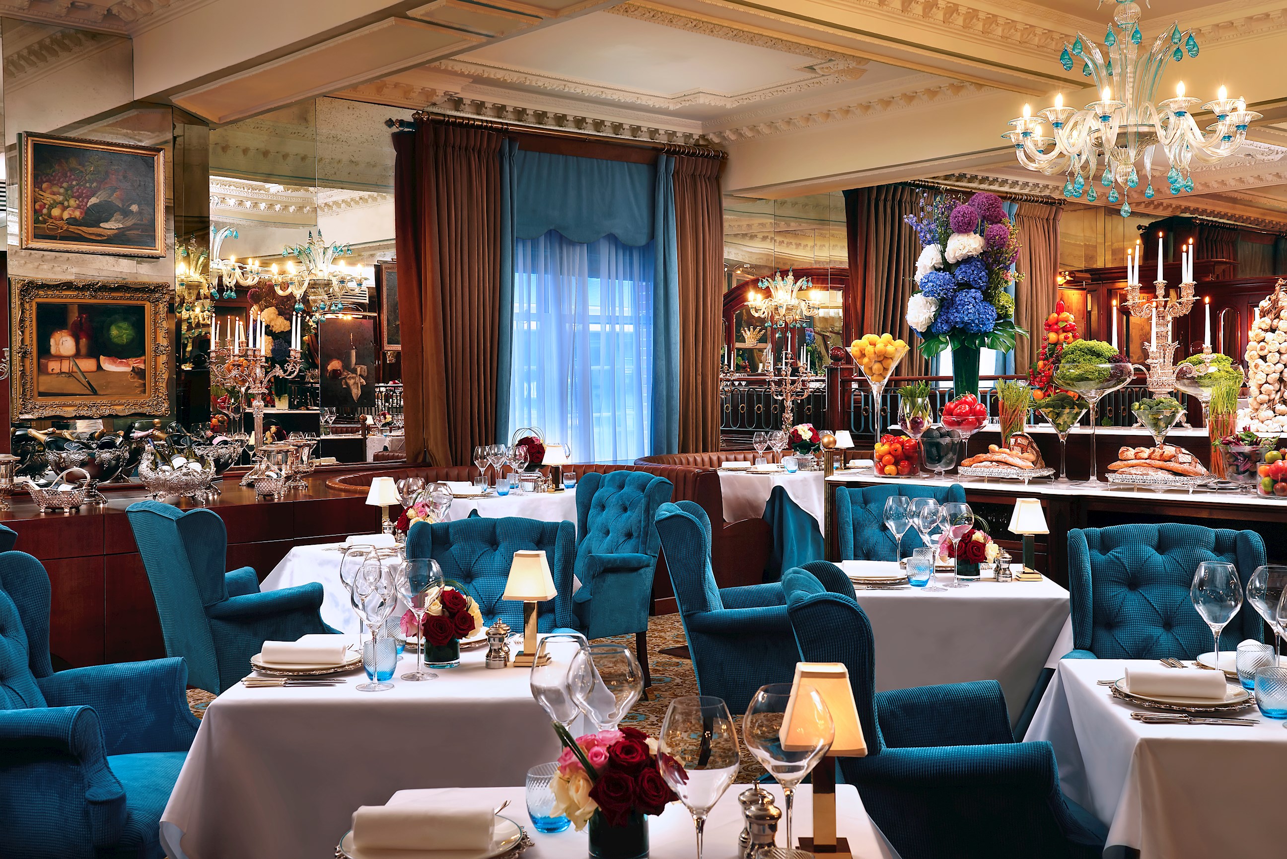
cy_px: 430
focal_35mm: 40
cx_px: 644
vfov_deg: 33.4
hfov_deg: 48.4
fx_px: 1430
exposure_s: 1/250
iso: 200
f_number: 16
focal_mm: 40
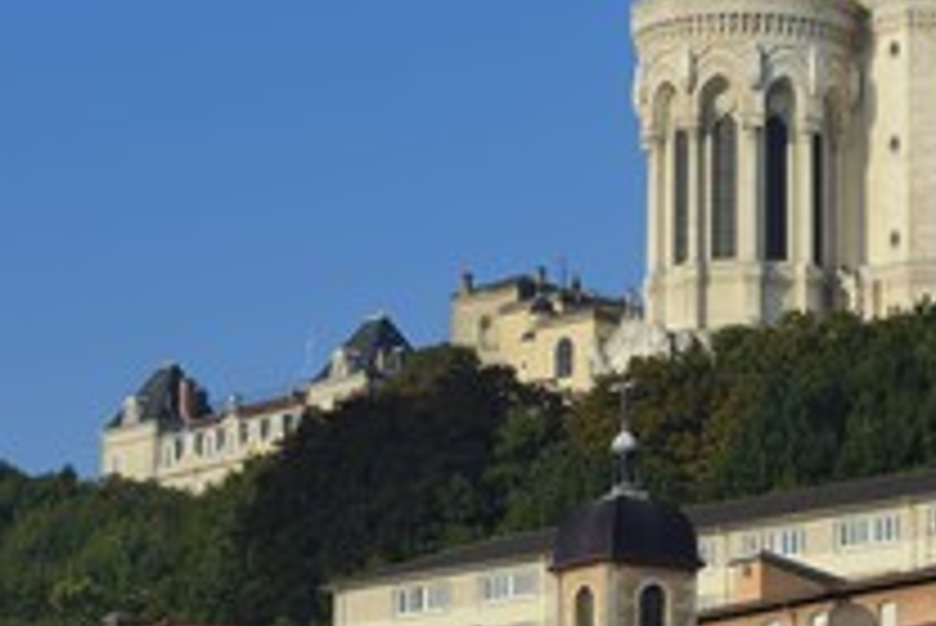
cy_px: 162
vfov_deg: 5.3
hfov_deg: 7.8
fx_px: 6817
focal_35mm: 262
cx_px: 819
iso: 100
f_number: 10
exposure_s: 1/200
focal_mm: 130
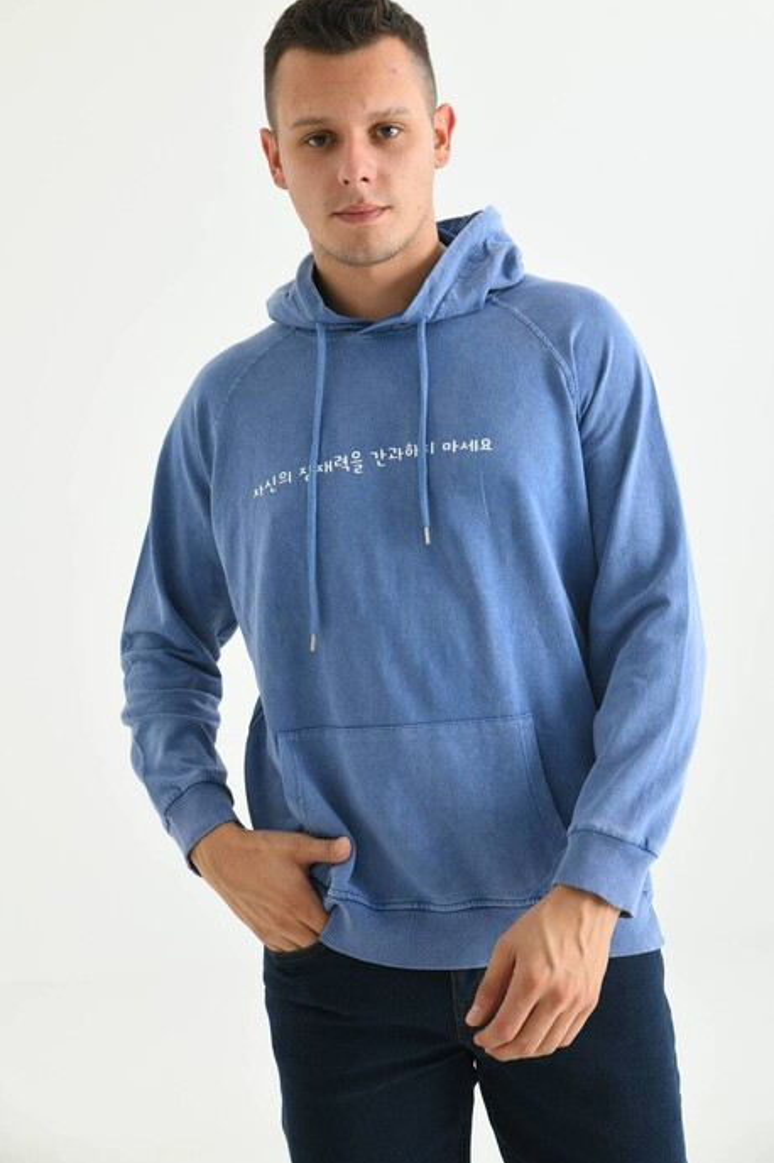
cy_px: 538
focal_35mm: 60
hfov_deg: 22.6
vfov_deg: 33.4
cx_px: 394
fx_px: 1937
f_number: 5.6
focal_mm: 55
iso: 160
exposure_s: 1/125
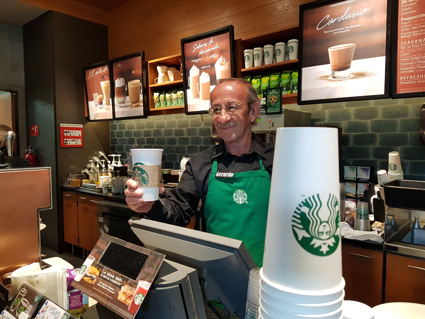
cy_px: 160
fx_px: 319
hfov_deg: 67.3
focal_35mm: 26
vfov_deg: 53.1
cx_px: 212
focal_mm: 4.3
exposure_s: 1/60
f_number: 1.7
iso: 200
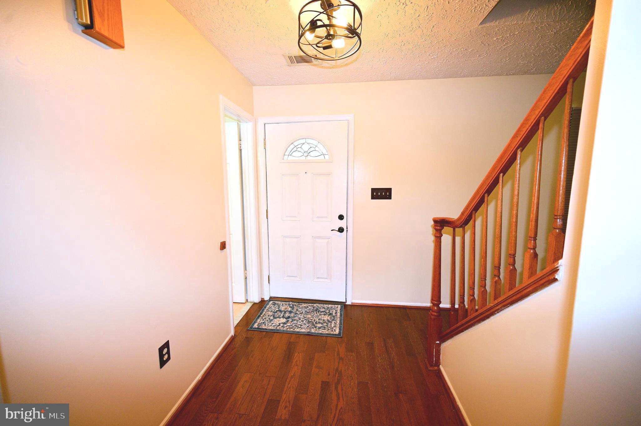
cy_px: 213
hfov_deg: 104.3
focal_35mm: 14
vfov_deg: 81.1
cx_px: 320
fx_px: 249
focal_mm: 14
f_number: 4
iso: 220
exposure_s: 1/100
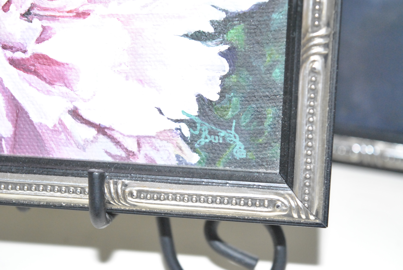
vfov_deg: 16.6
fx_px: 925
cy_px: 135
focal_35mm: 82
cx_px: 202
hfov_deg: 24.6
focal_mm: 55
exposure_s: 1/60
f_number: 6.3
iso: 1600
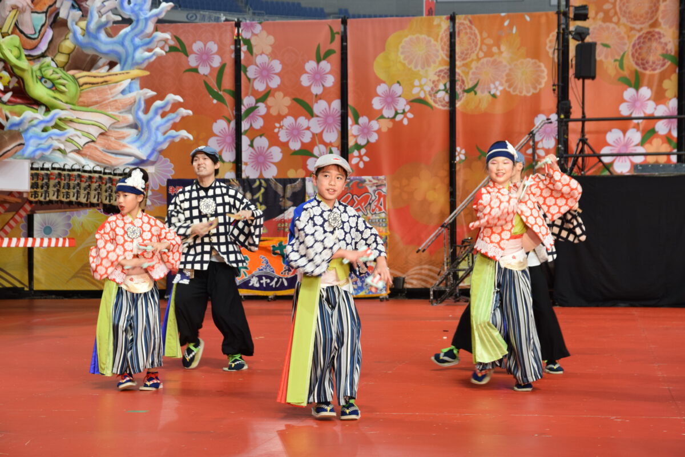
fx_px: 1484
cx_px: 342
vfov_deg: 17.5
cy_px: 228
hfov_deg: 26.0
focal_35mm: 78
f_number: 6.3
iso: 800
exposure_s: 1/125
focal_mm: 52
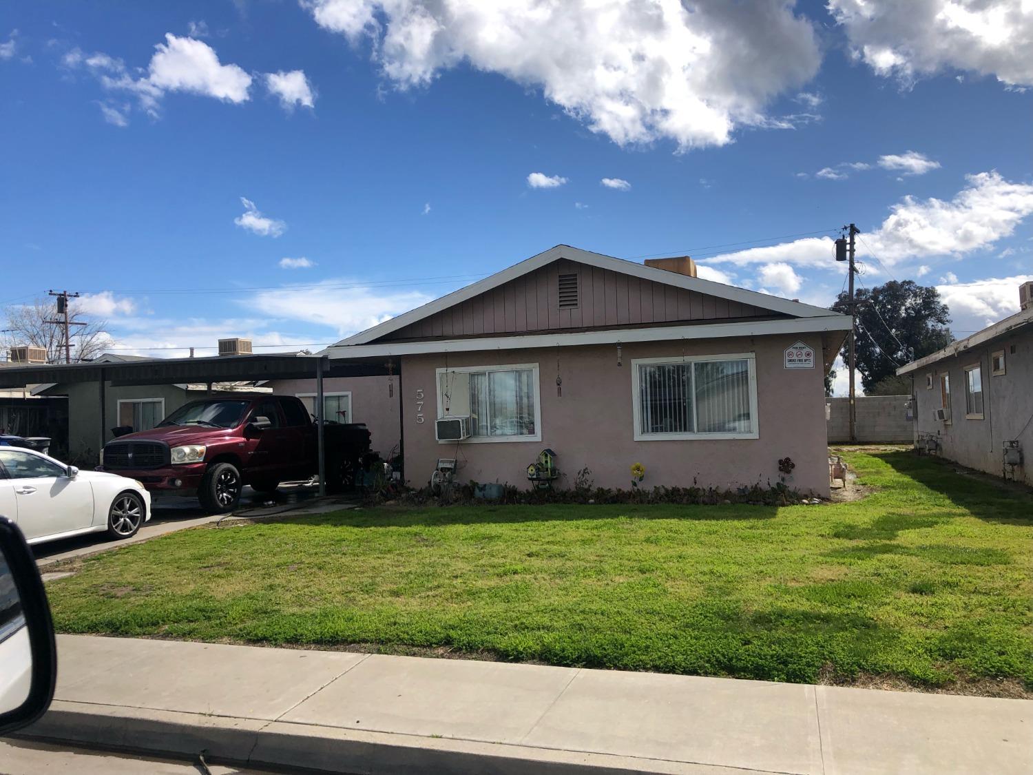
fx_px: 836
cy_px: 388
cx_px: 516
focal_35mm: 28
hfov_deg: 63.4
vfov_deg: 49.7
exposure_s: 1/3472
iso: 20
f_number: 1.8
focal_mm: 4
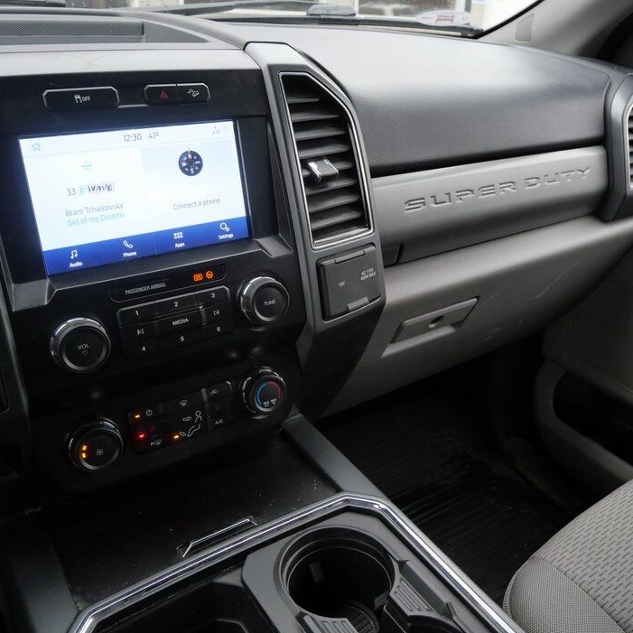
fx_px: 641
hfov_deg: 51.9
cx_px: 400
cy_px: 295
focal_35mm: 31
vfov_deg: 52.5
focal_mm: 12
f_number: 3.5
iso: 500
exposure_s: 1/125
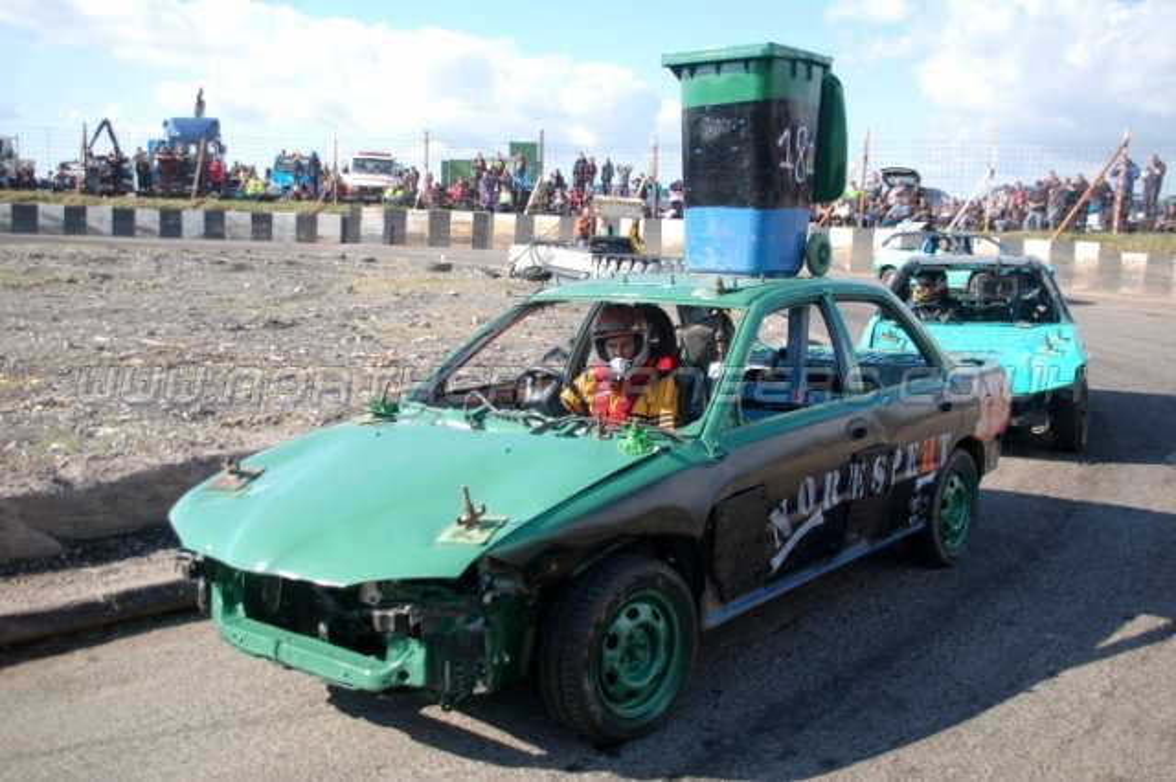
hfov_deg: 49.6
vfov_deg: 34.2
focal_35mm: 39
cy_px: 391
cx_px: 588
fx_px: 1273
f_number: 4.2
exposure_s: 1/640
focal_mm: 26
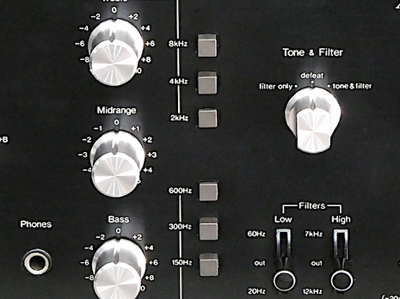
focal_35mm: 279
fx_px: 3221
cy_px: 157
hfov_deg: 7.1
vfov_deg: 5.3
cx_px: 145
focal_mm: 24.2
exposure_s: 1/30
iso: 1600
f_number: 5.6
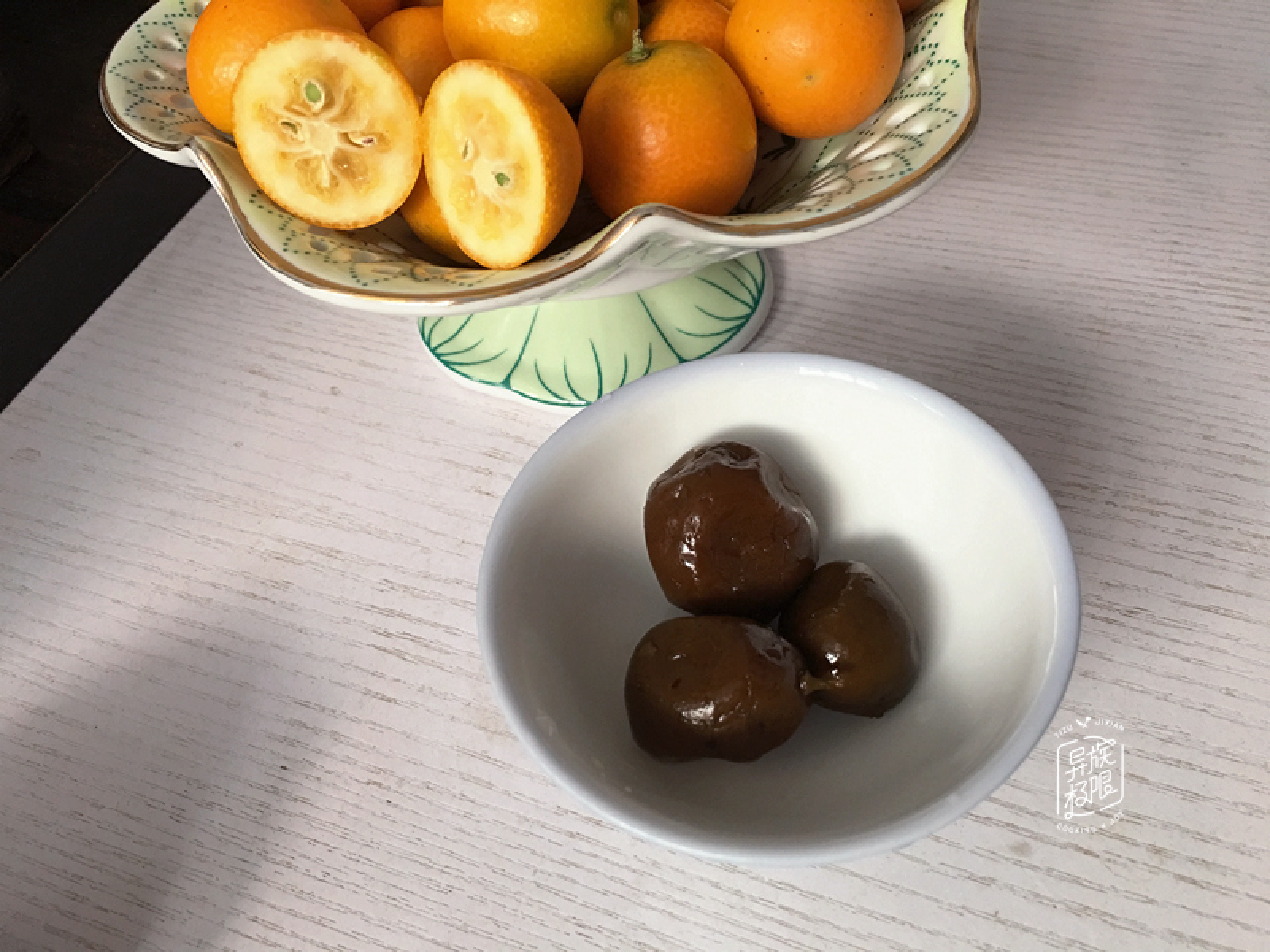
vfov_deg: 48.2
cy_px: 476
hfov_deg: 61.7
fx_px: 1064
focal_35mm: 29
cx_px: 635
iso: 100
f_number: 2.2
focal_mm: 4.15
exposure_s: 1/17
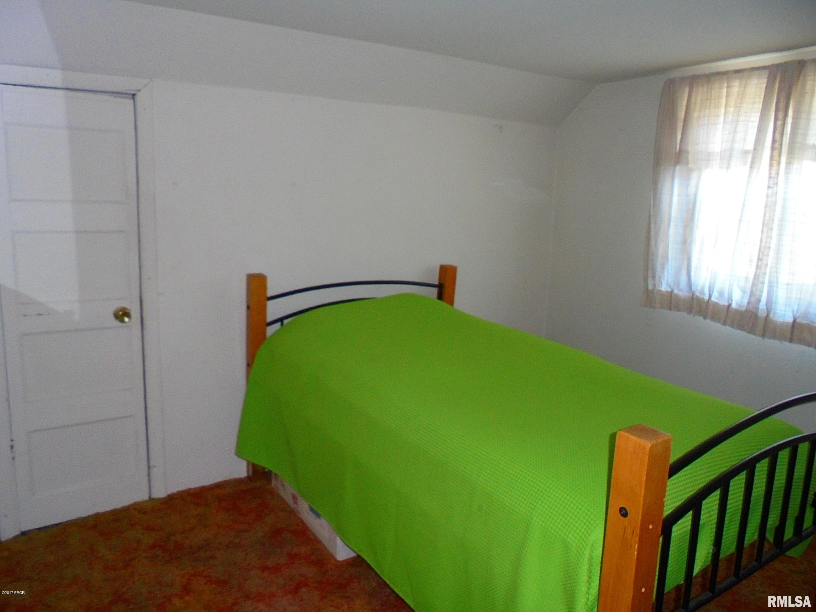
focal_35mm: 26
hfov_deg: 67.3
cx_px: 408
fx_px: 613
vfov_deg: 53.1
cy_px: 306
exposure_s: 1/30
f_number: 3.5
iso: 400
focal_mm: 4.6
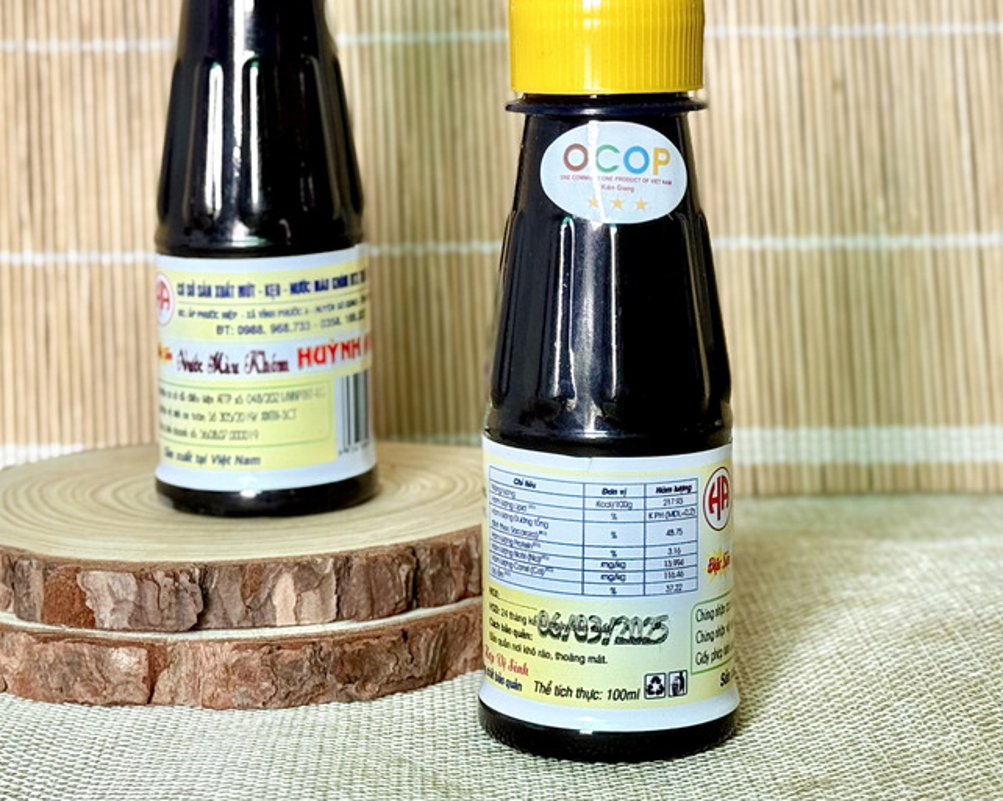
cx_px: 444
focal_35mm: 73
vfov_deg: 20.8
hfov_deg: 26.1
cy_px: 222
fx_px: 2166
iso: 80
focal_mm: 6.76
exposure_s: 1/121
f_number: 1.78
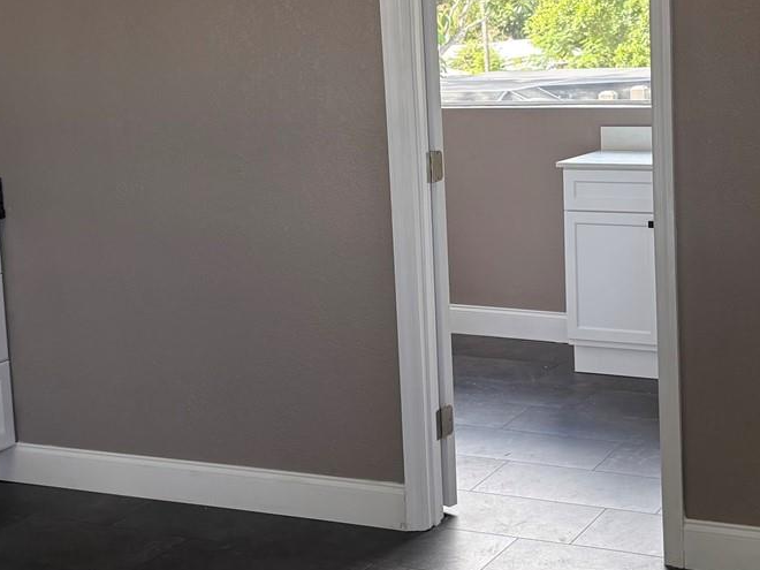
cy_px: 191
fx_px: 1383
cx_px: 466
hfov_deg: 30.6
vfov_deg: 23.2
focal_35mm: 63
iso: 50
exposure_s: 1/174
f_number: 1.6
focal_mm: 5.96
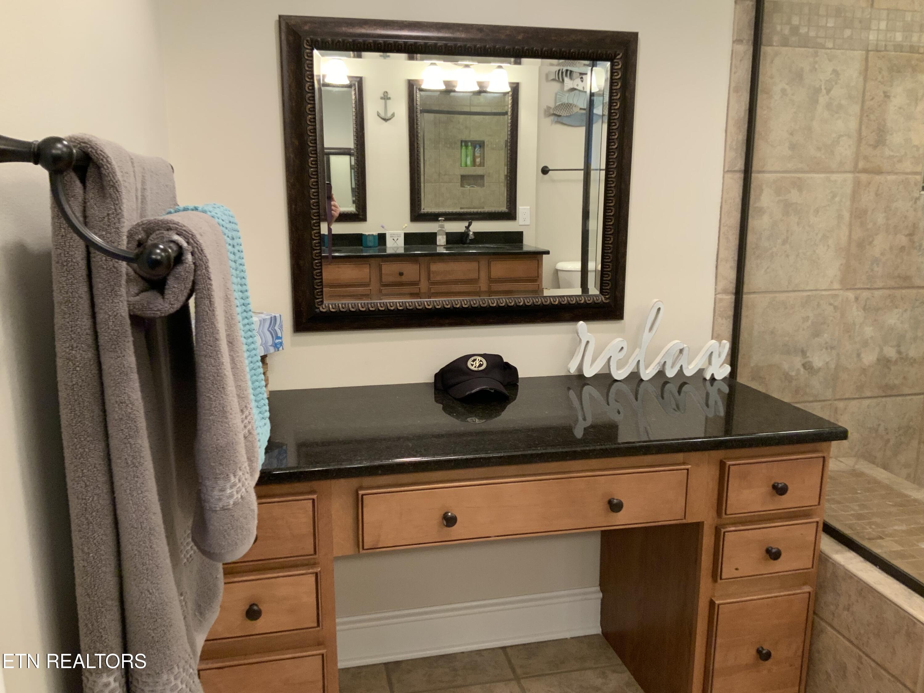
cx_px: 462
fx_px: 774
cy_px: 346
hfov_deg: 61.7
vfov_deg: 48.2
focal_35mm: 29
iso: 200
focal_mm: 3
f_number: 1.8
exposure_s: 1/60
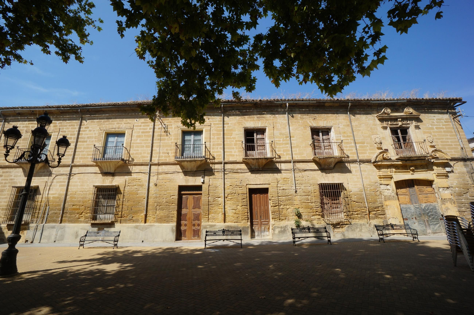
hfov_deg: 100.4
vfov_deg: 77.3
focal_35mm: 15
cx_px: 237
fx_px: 197
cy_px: 158
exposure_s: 1/80
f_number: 16
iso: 100
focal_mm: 10
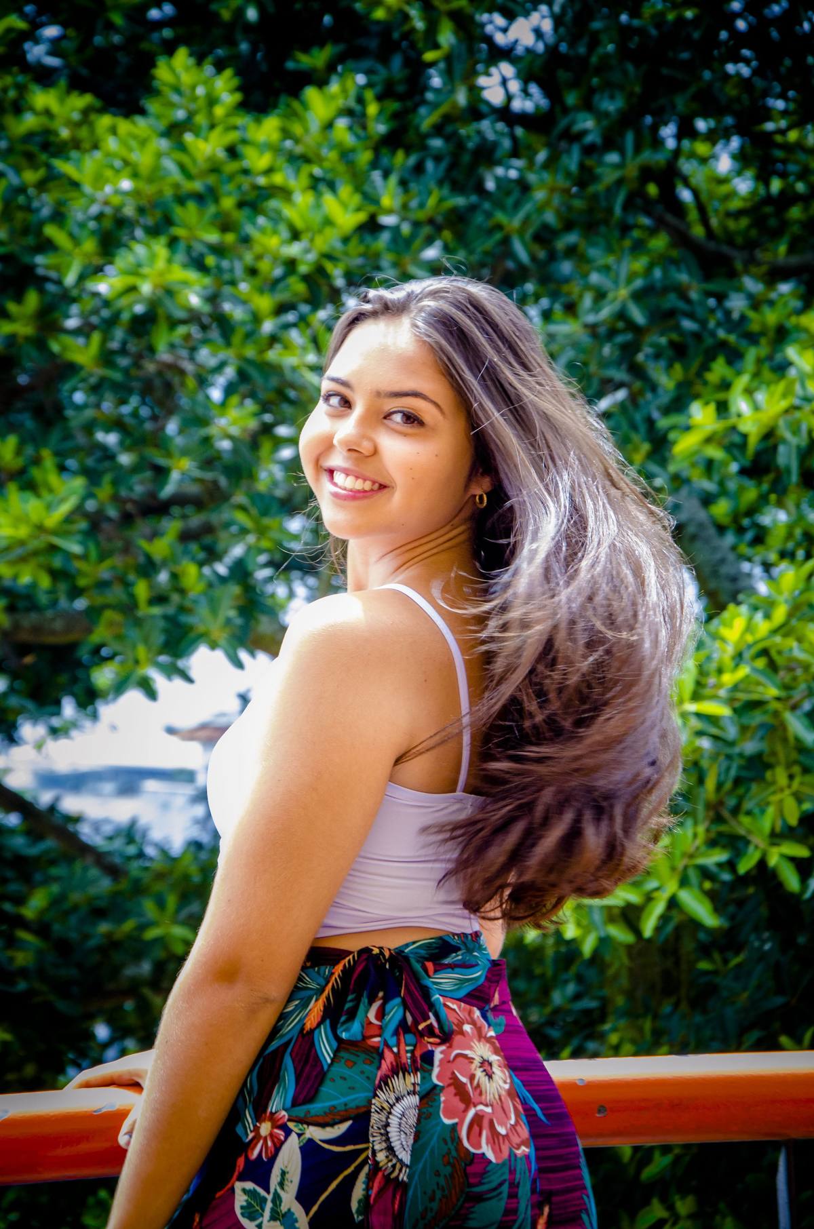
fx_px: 3833
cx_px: 407
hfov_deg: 12.1
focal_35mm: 112
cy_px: 614
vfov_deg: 18.2
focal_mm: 75
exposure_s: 1/200
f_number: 7.1
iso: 800
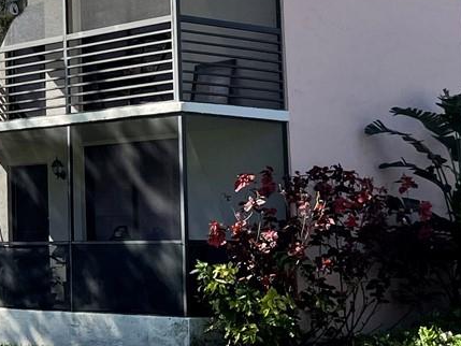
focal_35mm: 97
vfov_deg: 15.2
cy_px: 114
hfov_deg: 17.8
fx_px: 1292
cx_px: -256
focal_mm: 4.2
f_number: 1.6
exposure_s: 1/1887
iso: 32
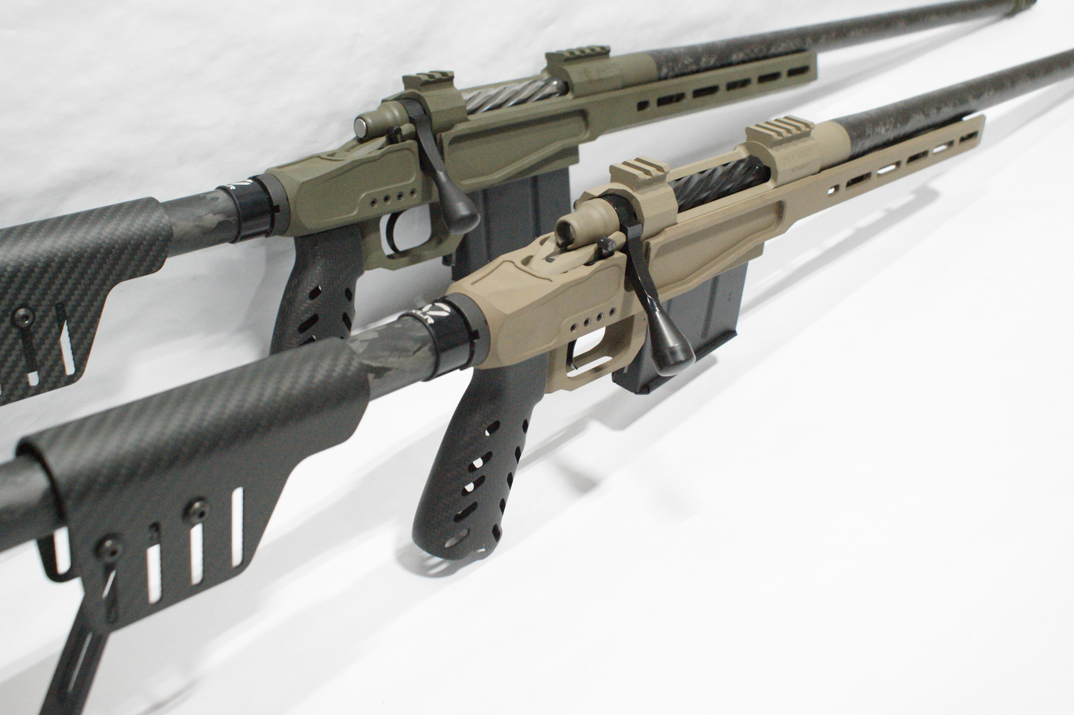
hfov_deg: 49.6
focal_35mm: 39
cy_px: 358
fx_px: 1163
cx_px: 537
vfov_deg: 34.2
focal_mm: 26
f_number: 4.5
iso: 1600
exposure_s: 1/125
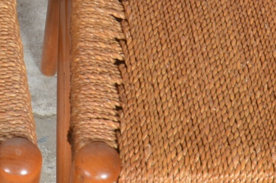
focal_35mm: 172
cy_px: -20
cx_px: 47
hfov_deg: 11.9
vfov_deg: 7.9
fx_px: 1316
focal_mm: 20
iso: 100
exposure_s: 1/125
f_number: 11
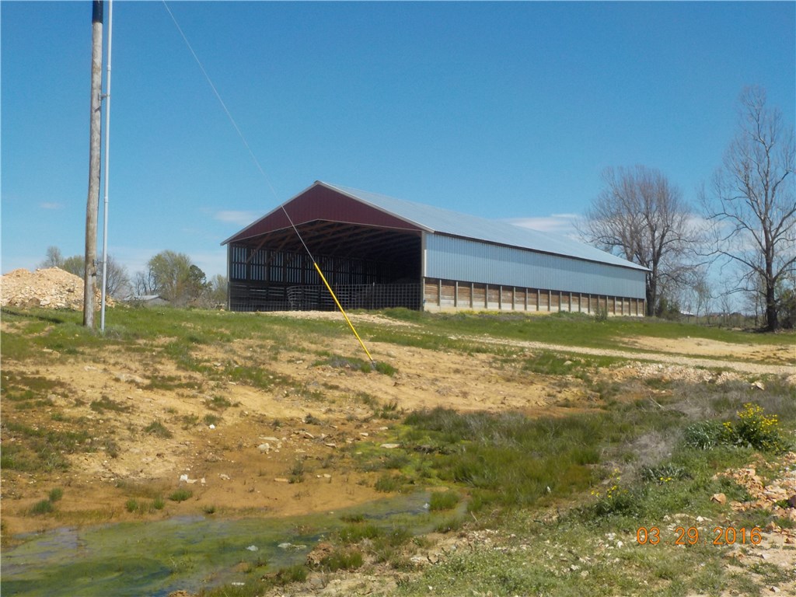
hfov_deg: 49.0
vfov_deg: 37.7
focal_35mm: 38
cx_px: 398
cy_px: 298
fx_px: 874
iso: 125
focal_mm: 5.2
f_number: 3.7
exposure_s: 1/1250
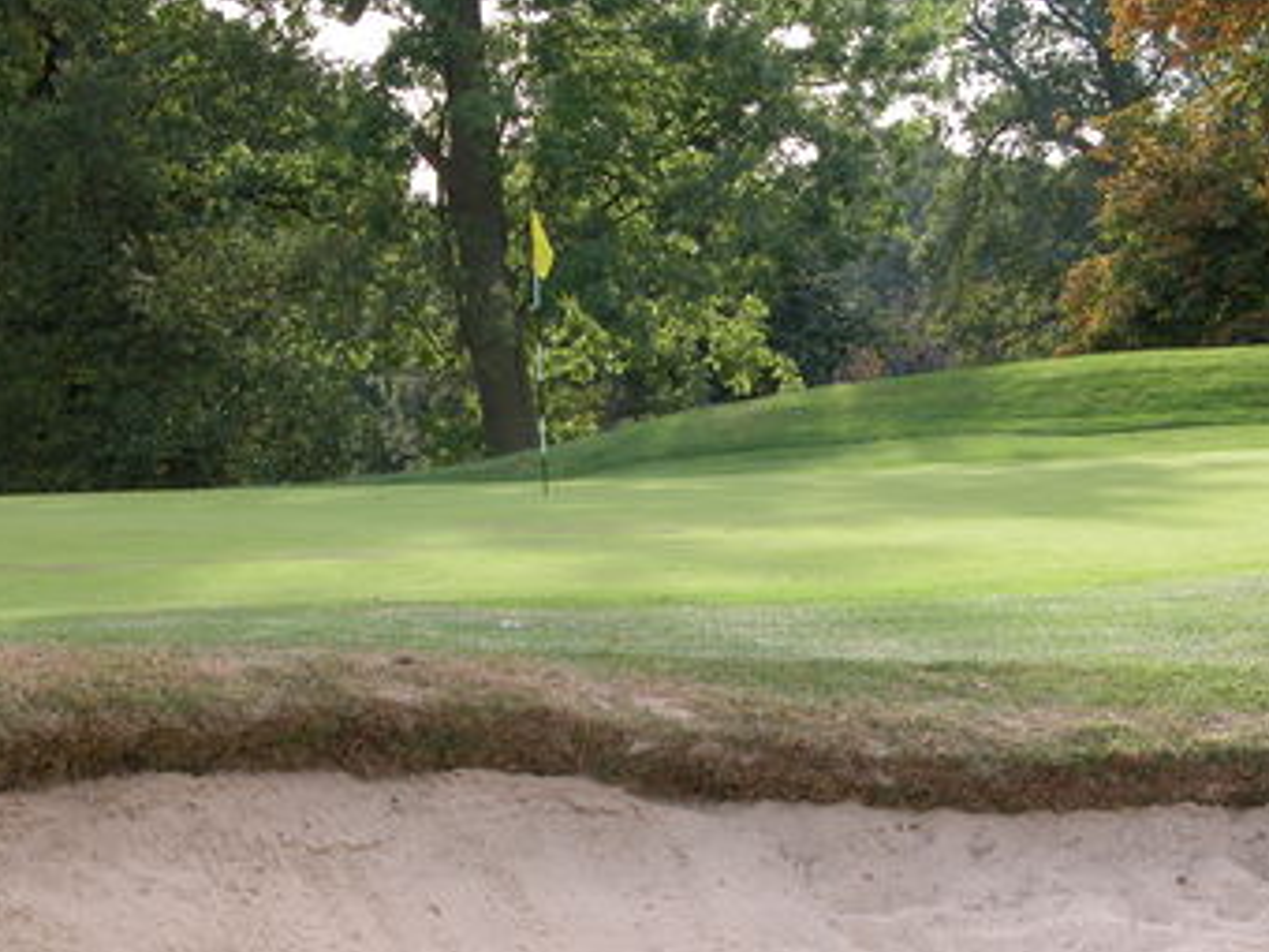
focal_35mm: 86
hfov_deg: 22.7
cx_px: 545
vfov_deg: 17.2
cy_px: 497
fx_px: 3153
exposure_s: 1/153
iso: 100
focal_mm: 18.8
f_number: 4.2
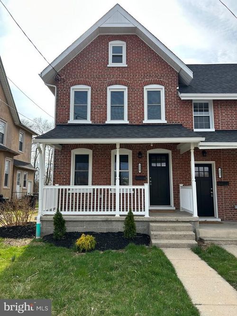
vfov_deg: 67.3
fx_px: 237
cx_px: 118
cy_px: 158
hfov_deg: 53.0
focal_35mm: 26
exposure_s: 1/2123
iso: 50
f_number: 1.5
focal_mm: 5.7
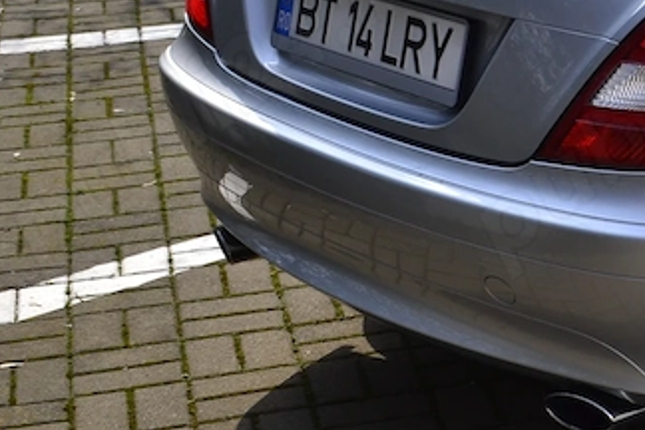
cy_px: 48
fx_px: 1989
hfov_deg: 17.0
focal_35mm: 111
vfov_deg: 12.3
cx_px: 921
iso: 100
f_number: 9
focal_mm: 24
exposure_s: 1/125
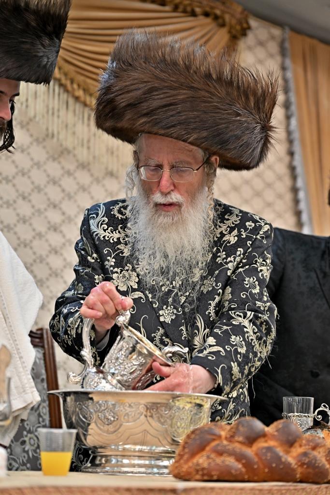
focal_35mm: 87
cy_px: 248
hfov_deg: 15.7
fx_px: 1196
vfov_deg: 23.4
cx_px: 165
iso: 500
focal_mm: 87
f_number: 4
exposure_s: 1/160
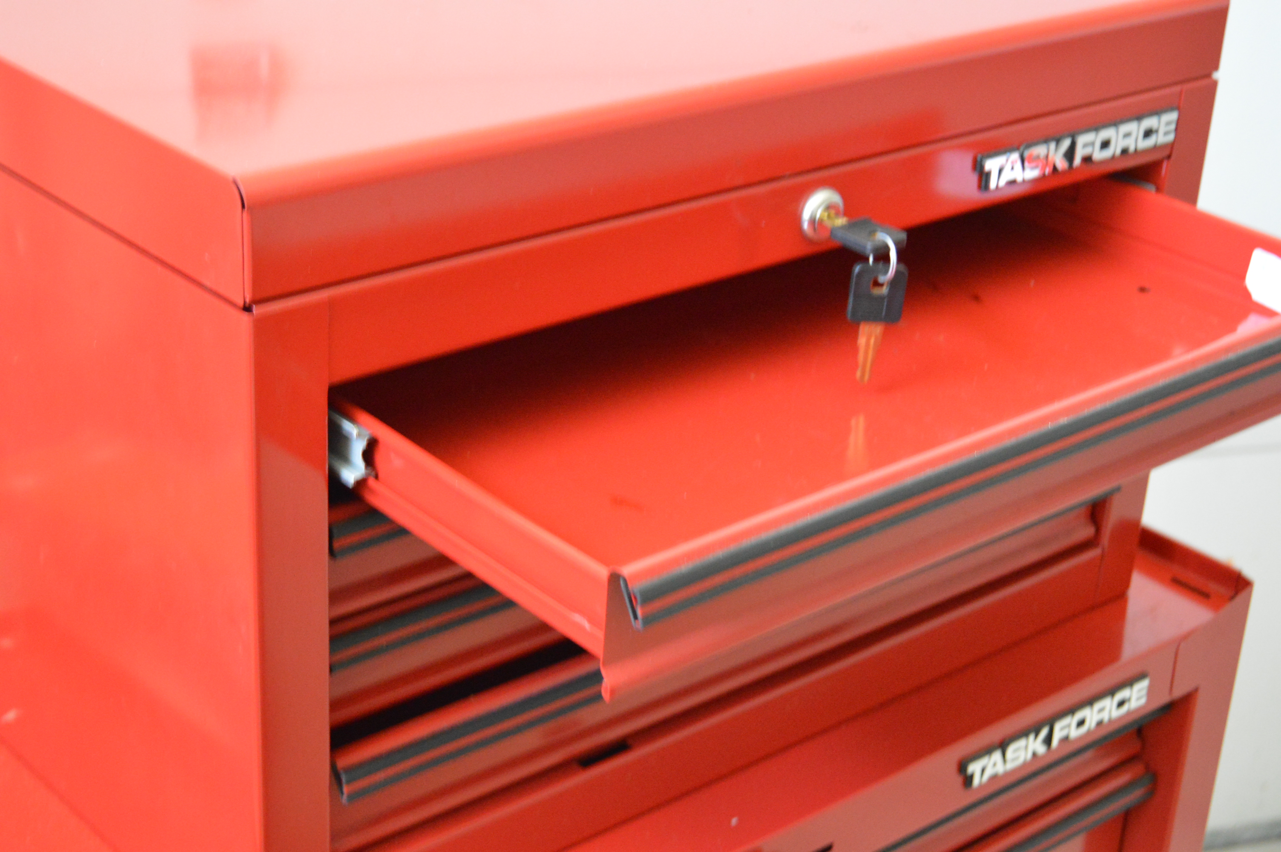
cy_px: 426
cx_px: 640
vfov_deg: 22.6
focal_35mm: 60
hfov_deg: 33.4
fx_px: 2133
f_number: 5
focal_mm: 40
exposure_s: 1/13
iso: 3200
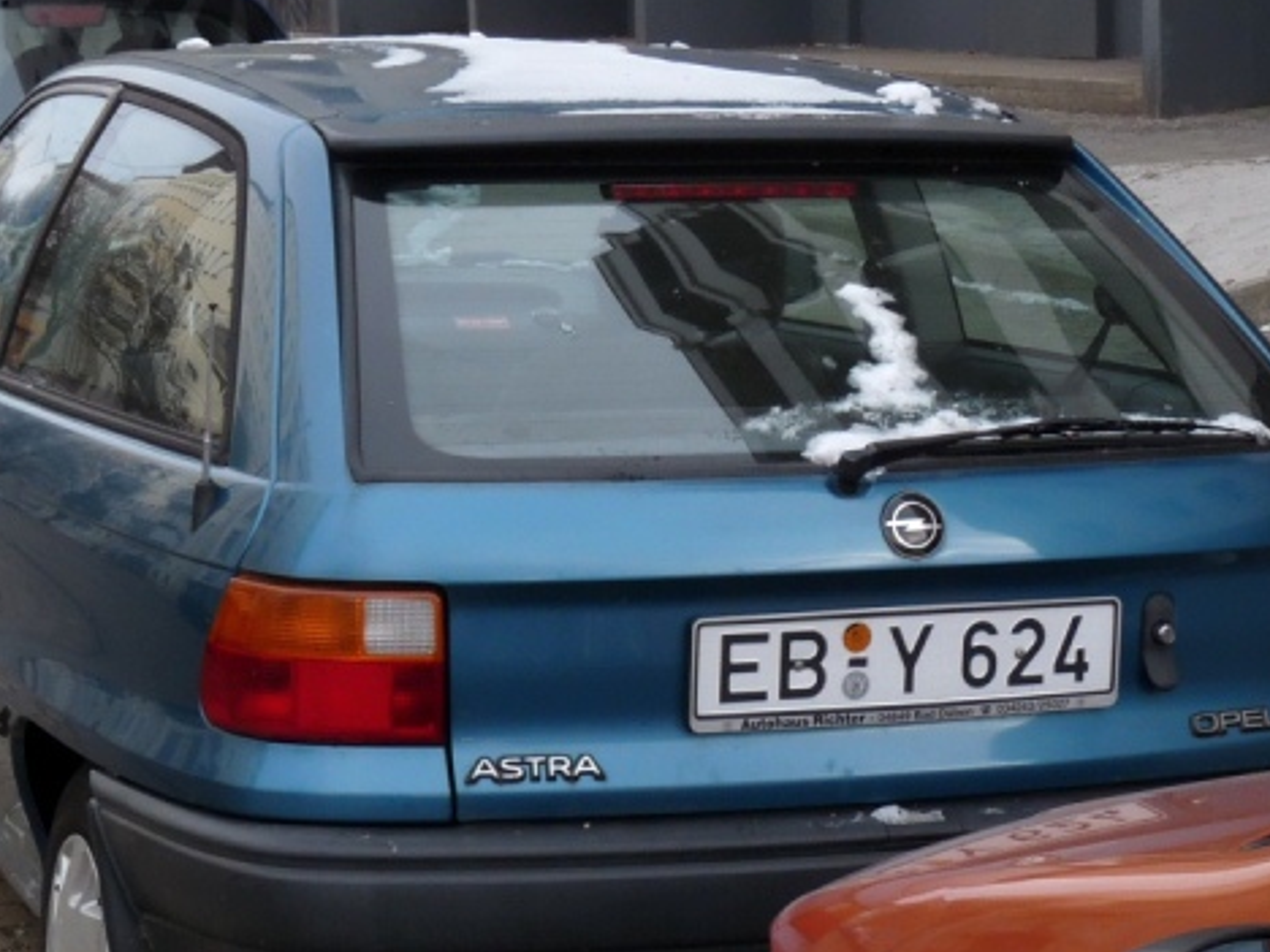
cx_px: 632
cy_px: 597
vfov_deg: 19.1
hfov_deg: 25.3
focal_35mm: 77
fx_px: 2825
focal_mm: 8
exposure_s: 1/125
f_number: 4
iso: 100
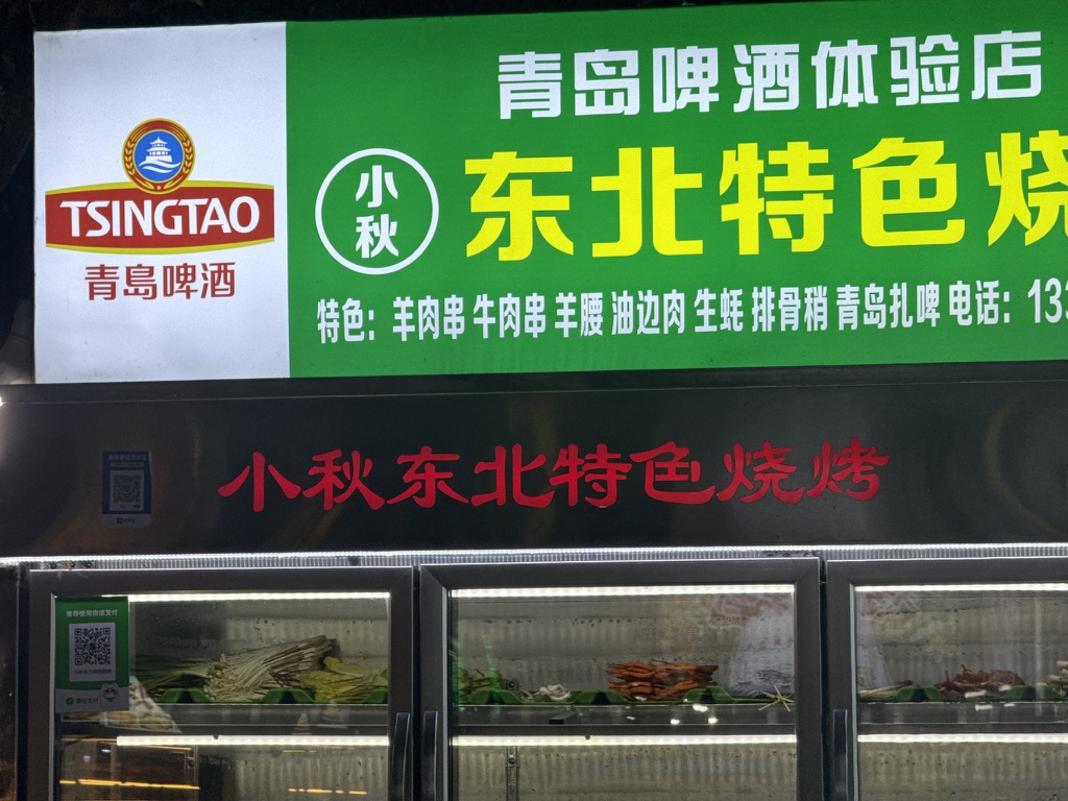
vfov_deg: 12.3
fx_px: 3702
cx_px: 534
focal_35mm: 120
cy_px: 400
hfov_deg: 16.4
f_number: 2.8
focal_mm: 15.66
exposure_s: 1/100
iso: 50
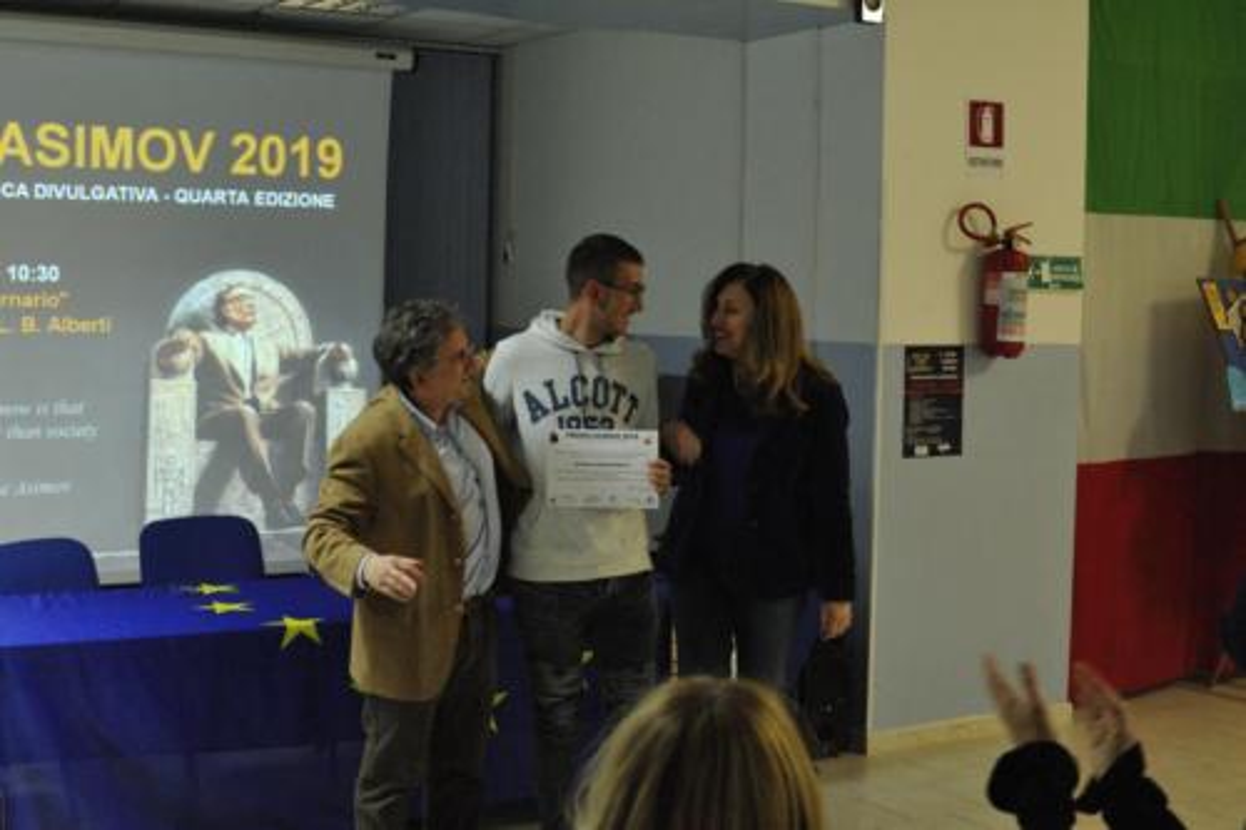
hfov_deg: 39.6
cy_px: 415
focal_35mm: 50
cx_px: 623
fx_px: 1730
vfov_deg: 27.0
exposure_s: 1/60
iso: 6400
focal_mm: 50
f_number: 8
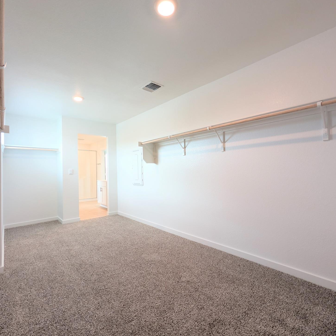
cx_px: 166
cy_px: 166
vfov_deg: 91.1
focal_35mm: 15
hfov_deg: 91.1
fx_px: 165
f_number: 1.7
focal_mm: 2.02
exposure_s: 1/120
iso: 104
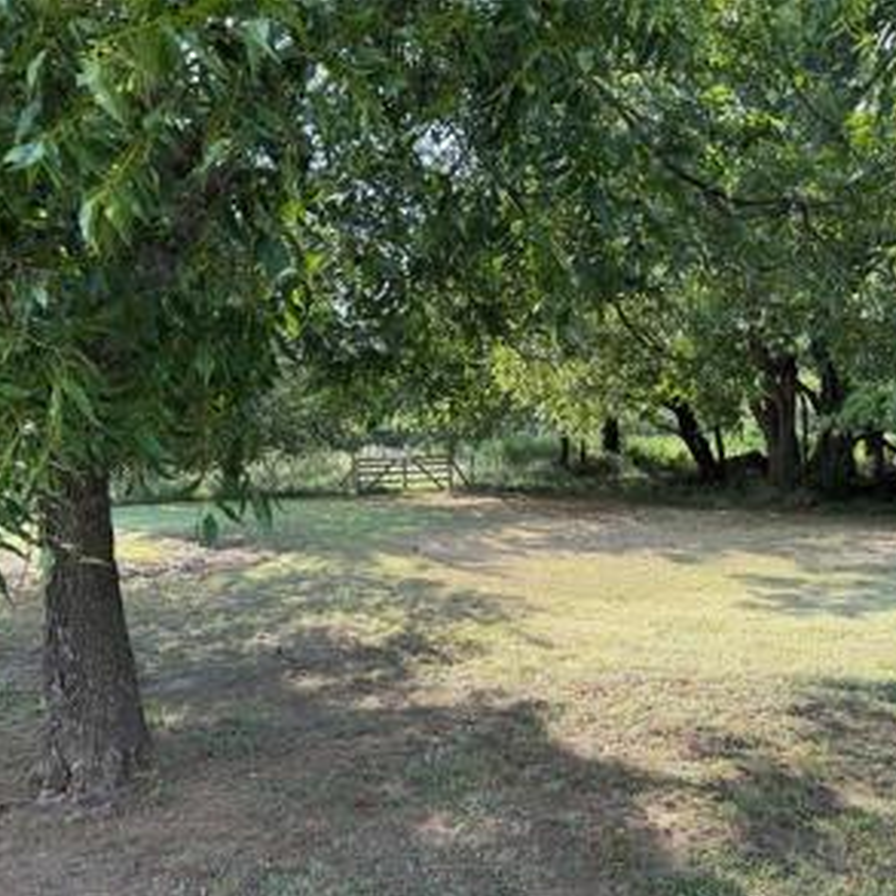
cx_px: 526
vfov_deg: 55.6
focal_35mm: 29
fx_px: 849
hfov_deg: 55.3
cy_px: 456
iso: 80
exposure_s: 1/559
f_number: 1.78
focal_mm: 6.76
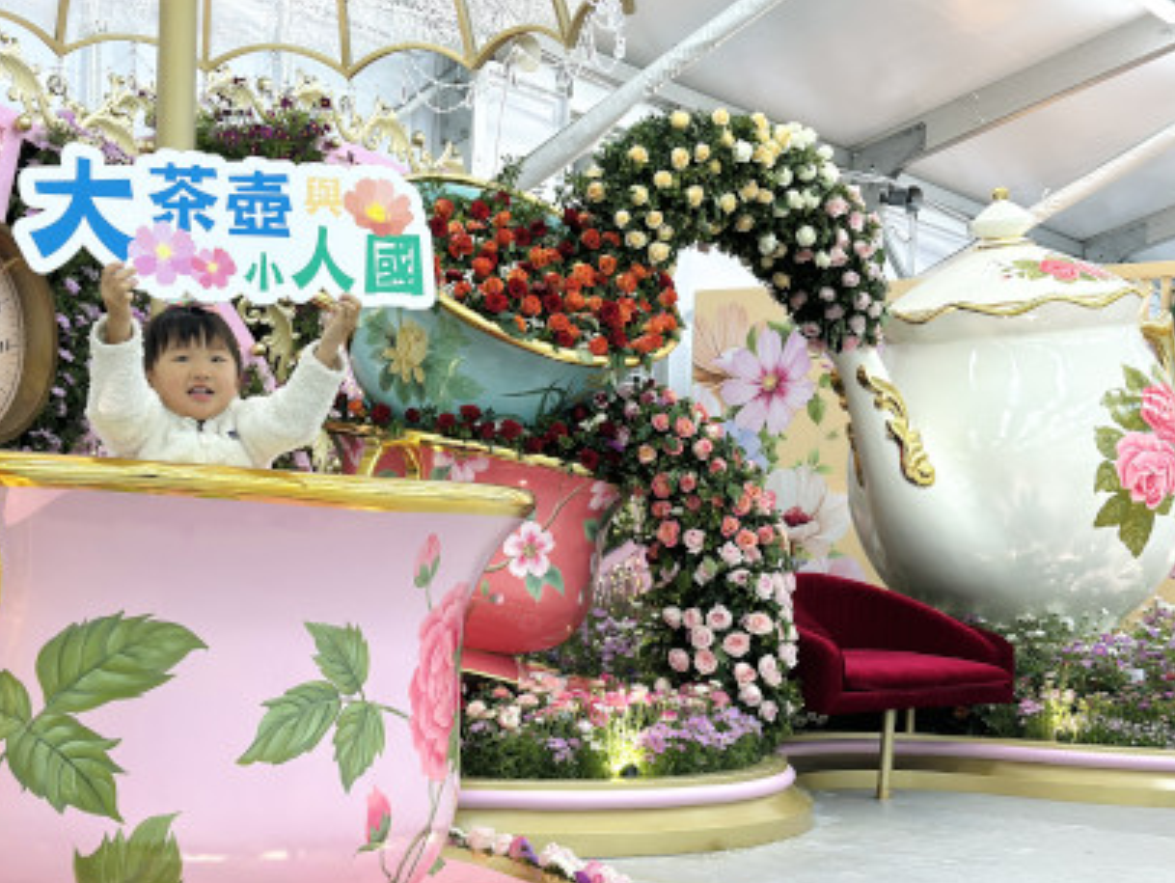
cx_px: 511
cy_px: 483
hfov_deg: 33.2
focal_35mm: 58
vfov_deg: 25.2
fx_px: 1970
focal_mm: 6.86
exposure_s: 1/100
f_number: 1.78
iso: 125
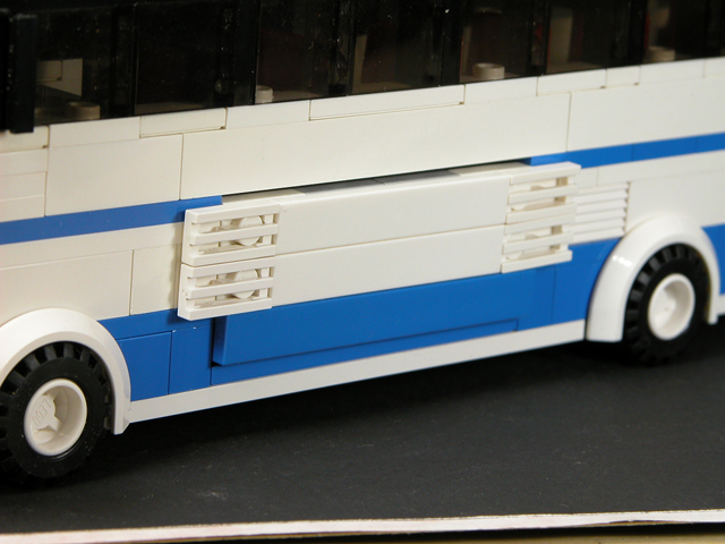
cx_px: 362
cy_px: 272
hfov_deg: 12.3
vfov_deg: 9.2
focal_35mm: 161
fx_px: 3372
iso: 100
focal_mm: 41.1
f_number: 6.2
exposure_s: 1/8
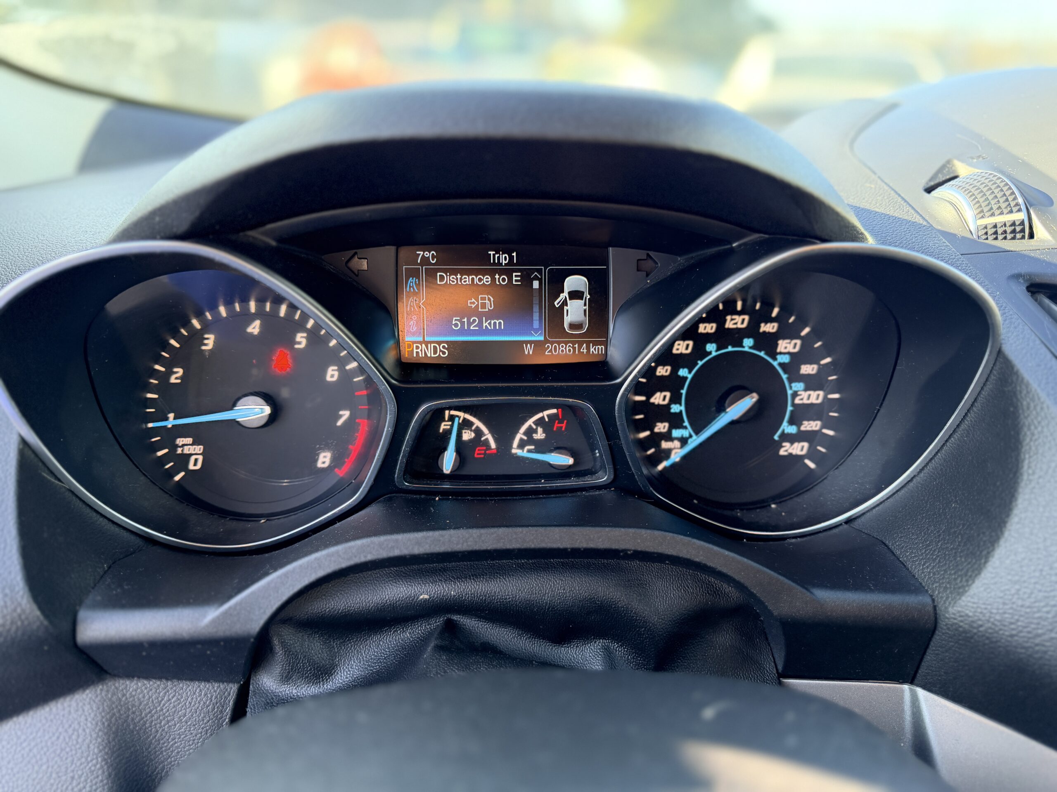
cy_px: 396
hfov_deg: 71.6
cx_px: 528
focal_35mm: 24
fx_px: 733
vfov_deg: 56.8
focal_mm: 6.76
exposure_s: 1/136
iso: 200
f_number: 1.78
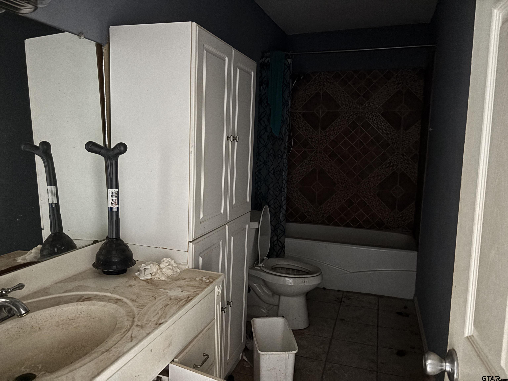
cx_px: 254
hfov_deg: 67.3
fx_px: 382
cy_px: 190
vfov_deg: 53.1
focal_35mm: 26
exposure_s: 1/15
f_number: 1.6
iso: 1000
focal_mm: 5.96
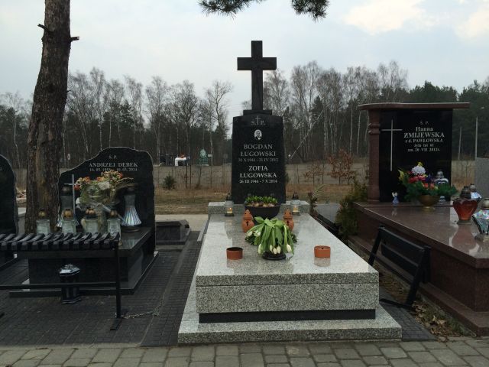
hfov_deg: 61.7
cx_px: 244
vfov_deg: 48.2
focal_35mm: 29
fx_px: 410
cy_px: 184
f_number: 2.2
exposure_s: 1/774
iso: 32
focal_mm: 4.15
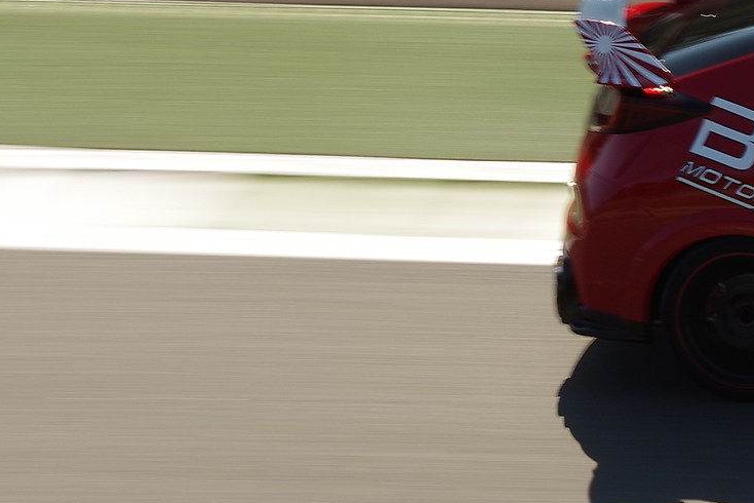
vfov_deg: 4.0
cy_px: 69
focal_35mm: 343
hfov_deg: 6.0
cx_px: 748
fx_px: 7183
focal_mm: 70
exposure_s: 1/60
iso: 100
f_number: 14
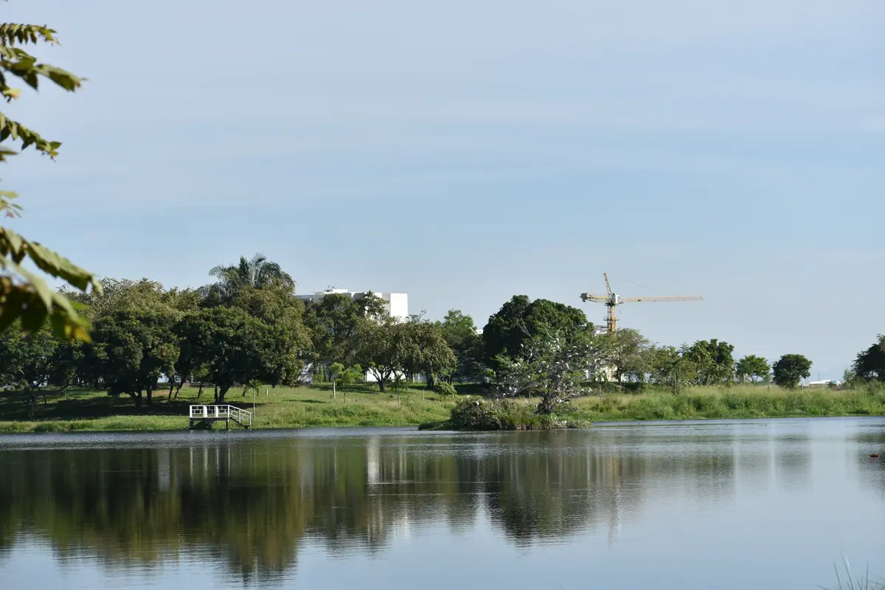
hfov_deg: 19.5
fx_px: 2581
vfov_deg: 13.0
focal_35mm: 105
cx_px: 442
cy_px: 295
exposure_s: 1/1000
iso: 160
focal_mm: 70
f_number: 5.6
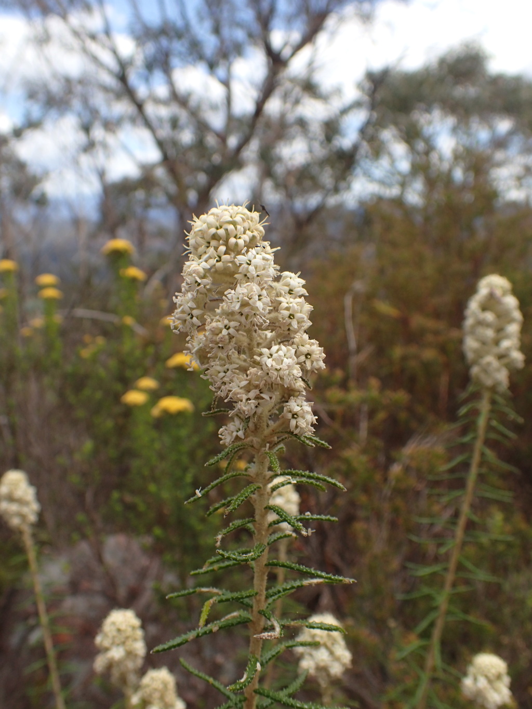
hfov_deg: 46.8
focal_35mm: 30
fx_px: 615
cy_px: 354
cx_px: 266
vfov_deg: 60.0
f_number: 3.2
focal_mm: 5.5
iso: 100
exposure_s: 1/640
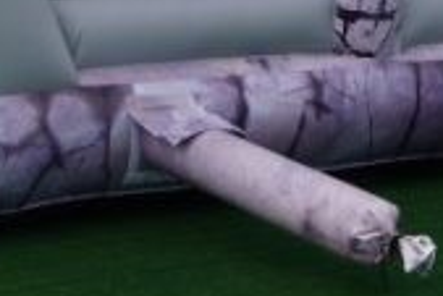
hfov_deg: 13.9
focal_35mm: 145
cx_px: -24
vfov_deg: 9.0
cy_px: -258
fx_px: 1786
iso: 100
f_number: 10
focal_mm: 16
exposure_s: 1/160
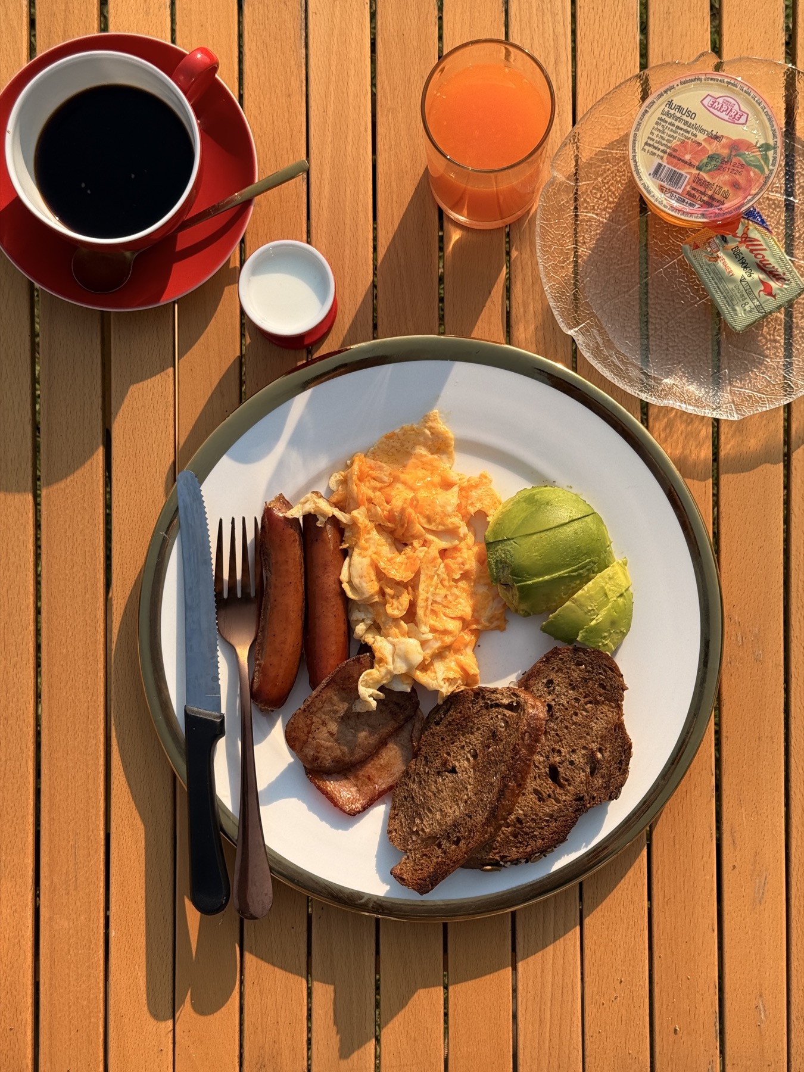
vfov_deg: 39.7
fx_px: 1486
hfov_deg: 30.3
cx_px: 402
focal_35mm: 48
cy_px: 536
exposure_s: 1/4587
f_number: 1.78
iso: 64
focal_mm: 6.76
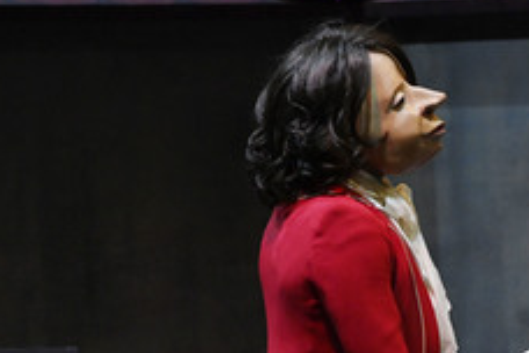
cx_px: 400
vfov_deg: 2.0
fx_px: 9889
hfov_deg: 3.1
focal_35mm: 673
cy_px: 202
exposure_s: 1/200
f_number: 5.6
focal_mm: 340
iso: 6400
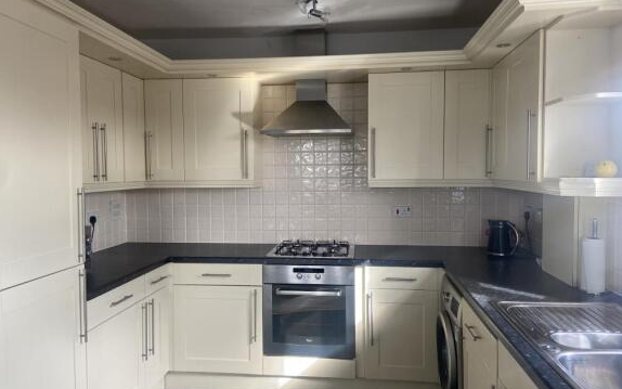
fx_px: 475
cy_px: 198
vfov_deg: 44.6
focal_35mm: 28
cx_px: 312
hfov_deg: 66.5
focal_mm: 4.25
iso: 125
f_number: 1.8
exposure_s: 1/114
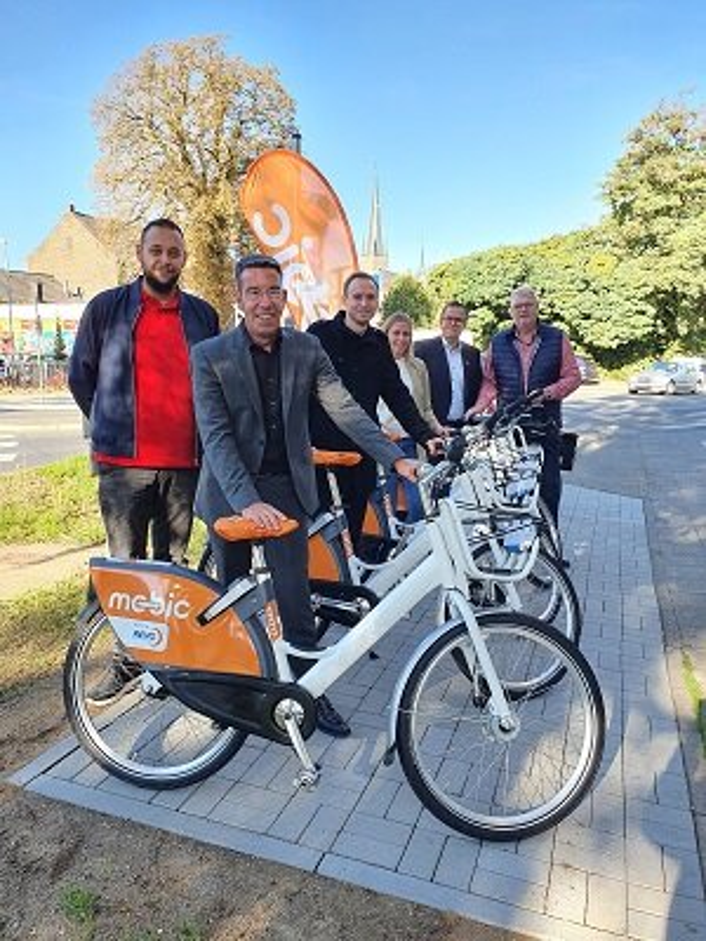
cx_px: 353
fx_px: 707
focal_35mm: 26
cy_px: 470
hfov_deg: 53.1
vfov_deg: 67.3
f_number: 2.4
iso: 50
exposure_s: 1/153
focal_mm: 4.32
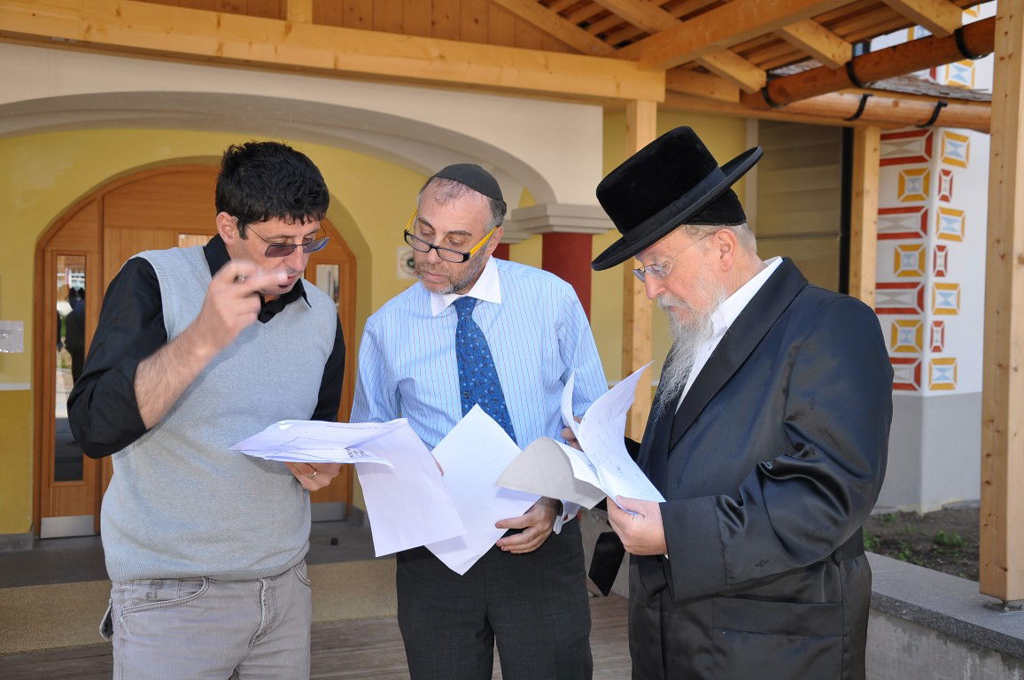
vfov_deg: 31.8
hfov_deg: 46.4
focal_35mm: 42
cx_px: 512
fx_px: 1193
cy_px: 340
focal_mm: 28
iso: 200
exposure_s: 1/125
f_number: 5.6
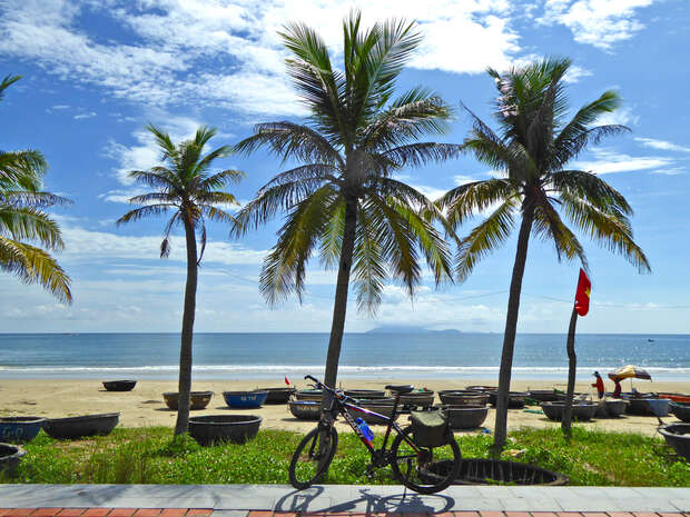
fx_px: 678
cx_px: 345
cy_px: 258
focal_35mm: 34
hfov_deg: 54.0
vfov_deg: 41.8
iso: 100
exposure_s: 1/2000
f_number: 4
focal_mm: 5.8
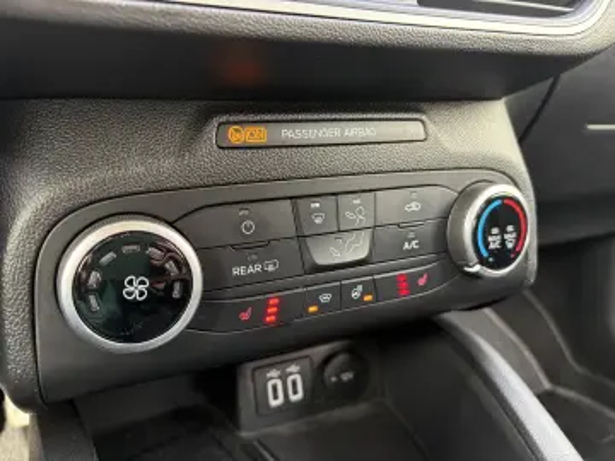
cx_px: 308
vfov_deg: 53.1
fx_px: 462
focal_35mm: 26
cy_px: 230
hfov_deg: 67.3
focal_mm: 5.96
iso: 160
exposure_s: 1/47
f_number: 1.6
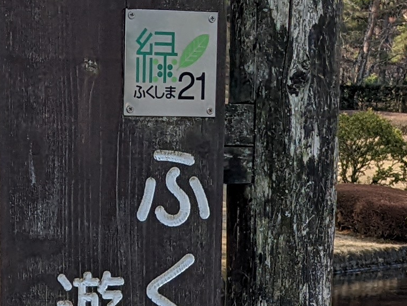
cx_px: 117
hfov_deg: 13.8
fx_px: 1682
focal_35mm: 143
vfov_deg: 9.8
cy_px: 564
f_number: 1.73
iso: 53
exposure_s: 1/1462
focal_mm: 4.38
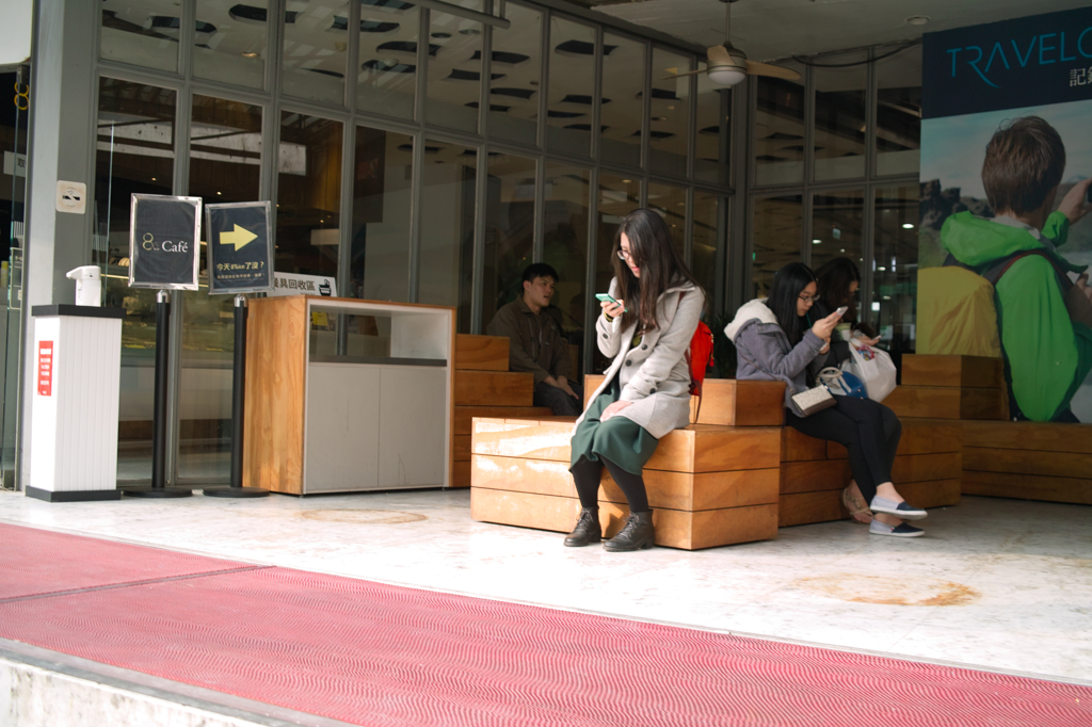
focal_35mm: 41
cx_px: 546
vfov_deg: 32.6
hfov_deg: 47.4
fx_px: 1243
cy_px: 364
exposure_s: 1/80
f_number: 2.8
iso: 100
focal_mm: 24.2
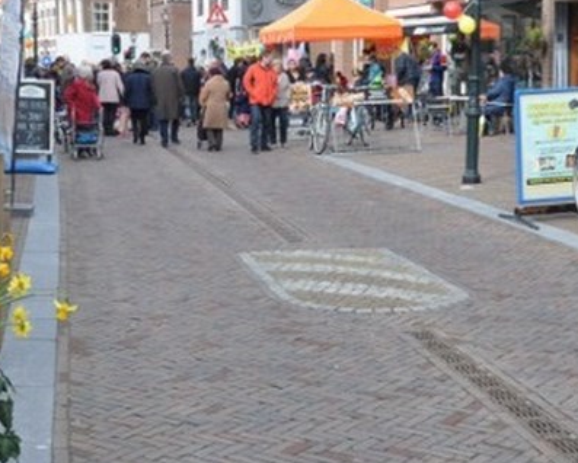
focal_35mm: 68
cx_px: 259
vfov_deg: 22.4
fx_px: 1164
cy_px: 168
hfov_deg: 27.9
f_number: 10
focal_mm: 24
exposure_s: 1/100
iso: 200
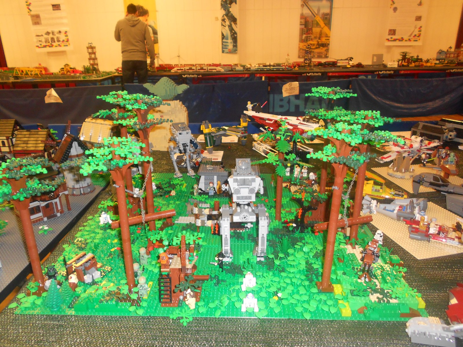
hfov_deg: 67.3
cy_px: 174
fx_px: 348
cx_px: 232
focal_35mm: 26
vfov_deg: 53.1
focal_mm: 4.6
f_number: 3.2
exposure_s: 1/25
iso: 200
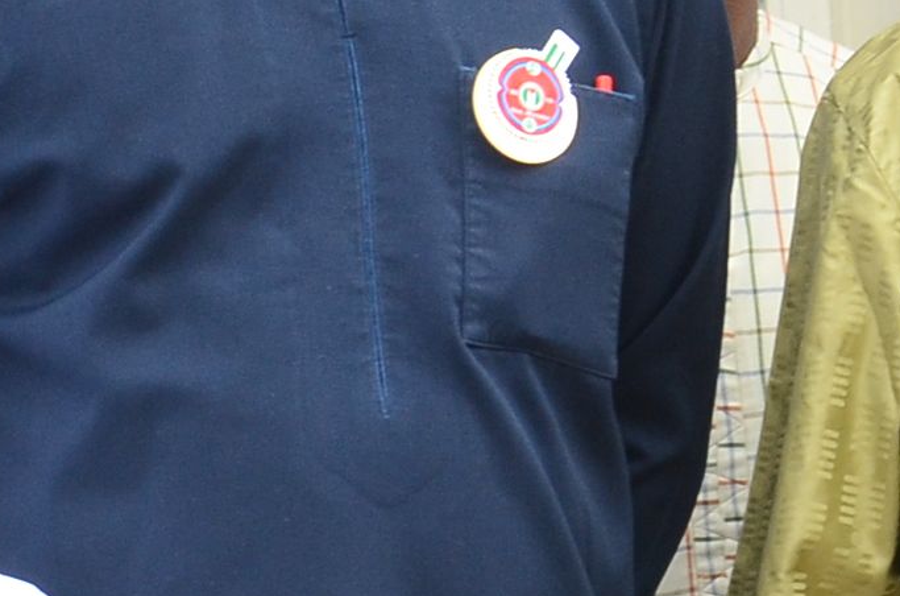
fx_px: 10126
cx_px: -485
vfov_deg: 3.4
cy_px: 558
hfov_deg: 5.0
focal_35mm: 406
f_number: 7.1
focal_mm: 50
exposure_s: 1/250
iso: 500
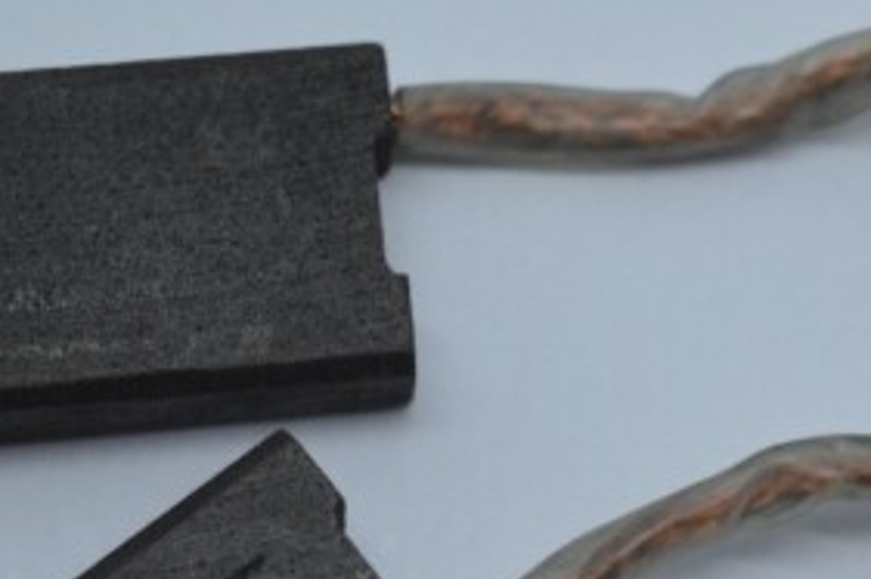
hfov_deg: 9.7
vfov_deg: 6.5
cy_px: 367
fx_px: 5109
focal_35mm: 211
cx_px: 666
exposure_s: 1/125
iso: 400
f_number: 5.6
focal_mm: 55
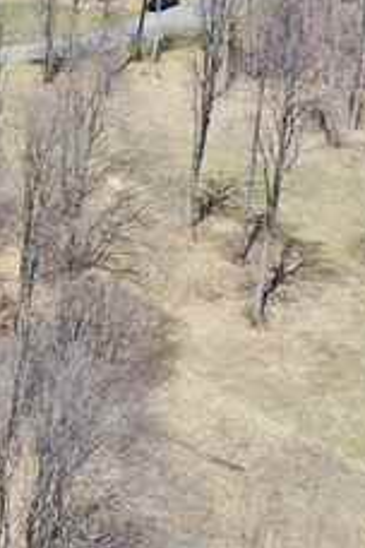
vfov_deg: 12.9
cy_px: 1
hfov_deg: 8.2
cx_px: -408
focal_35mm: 157
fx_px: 2388
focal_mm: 10.26
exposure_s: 1/1600
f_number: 2.8
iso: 100
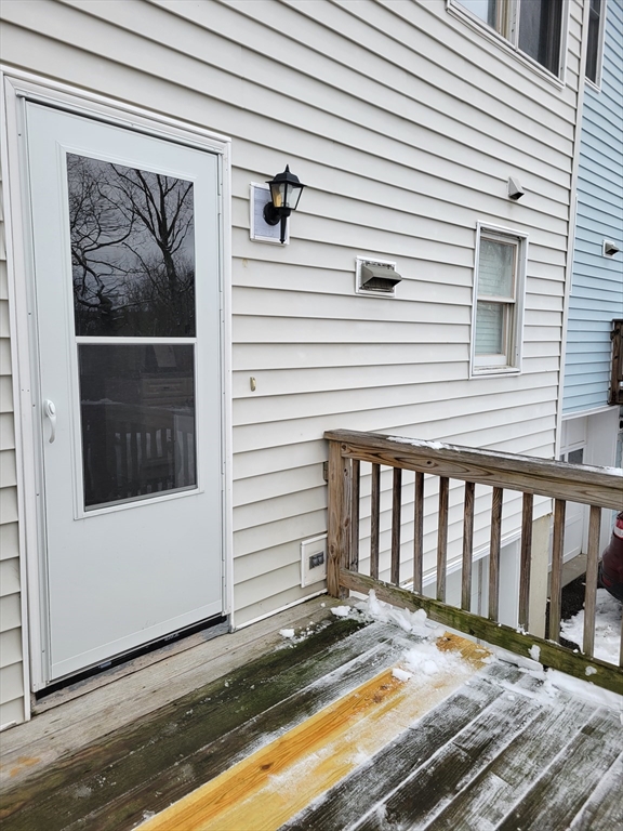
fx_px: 624
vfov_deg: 67.3
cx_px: 312
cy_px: 416
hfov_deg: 53.1
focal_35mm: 26
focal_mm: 5.4
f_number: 1.8
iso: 40
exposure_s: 1/458
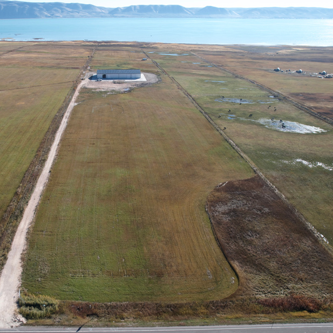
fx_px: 337
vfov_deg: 52.5
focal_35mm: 31
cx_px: 120
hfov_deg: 51.9
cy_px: 171
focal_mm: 8.38
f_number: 2.8
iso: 100
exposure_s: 1/1250
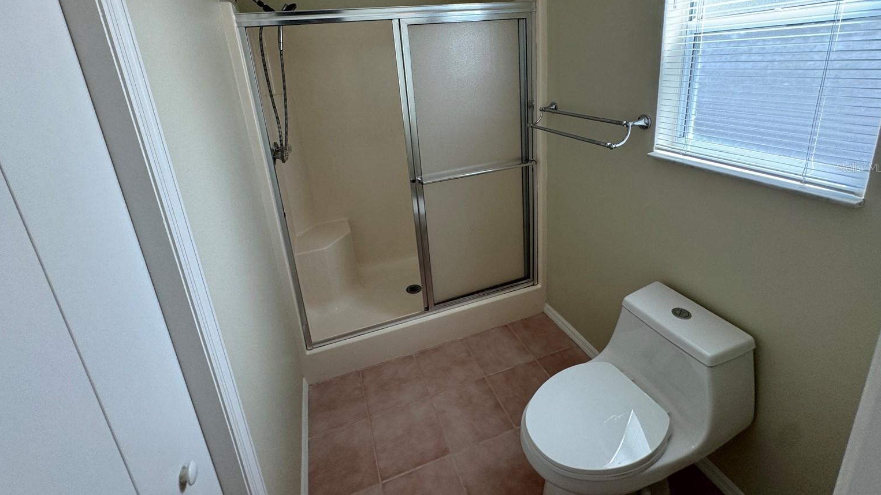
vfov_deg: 65.4
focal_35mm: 16
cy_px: 167
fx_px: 374
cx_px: 429
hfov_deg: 99.3
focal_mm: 2.22
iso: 80
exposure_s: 1/120
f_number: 2.2
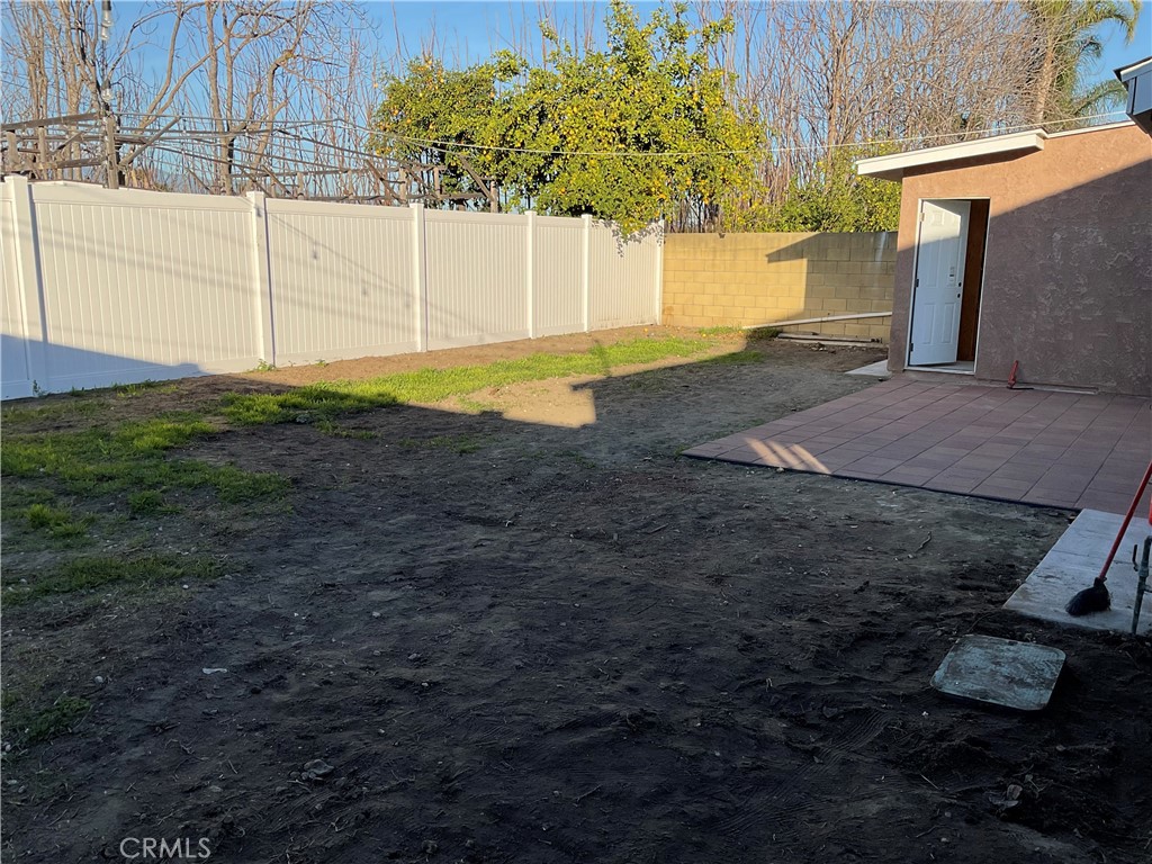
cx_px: 576
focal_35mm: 29
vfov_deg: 48.2
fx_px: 965
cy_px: 432
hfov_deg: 61.7
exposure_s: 1/1577
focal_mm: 3
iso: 16
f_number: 1.8
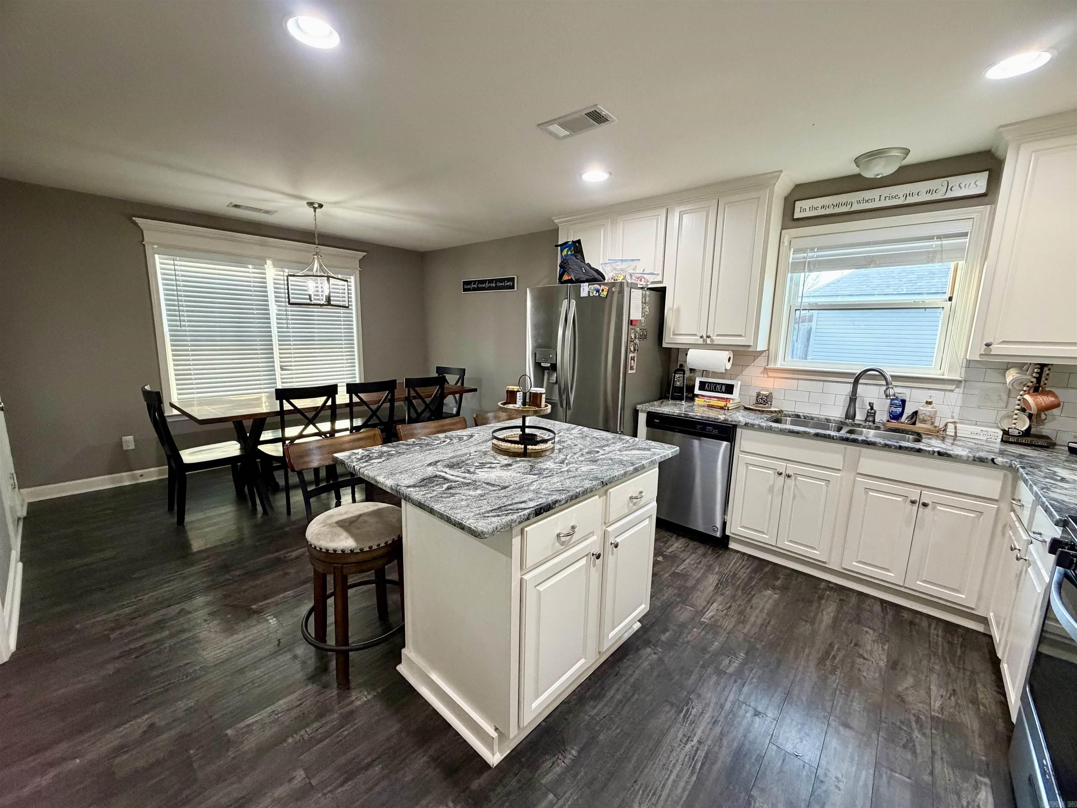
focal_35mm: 14
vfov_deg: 85.7
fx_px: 436
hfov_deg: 102.1
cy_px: 404
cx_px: 538
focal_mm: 2.22
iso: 500
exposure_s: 1/60
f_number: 2.2
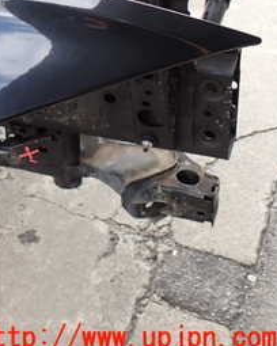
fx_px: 707
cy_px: 50
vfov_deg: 26.8
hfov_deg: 19.6
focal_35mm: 69
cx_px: -124
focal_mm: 5.4
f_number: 3.2
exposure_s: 1/80
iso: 100
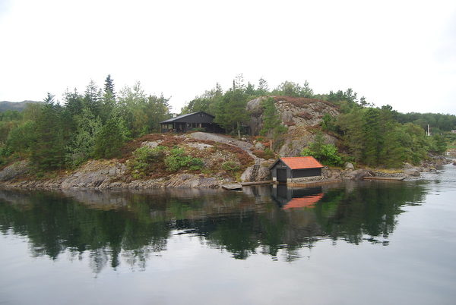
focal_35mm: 27
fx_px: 343
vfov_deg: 48.1
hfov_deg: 67.3
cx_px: 228
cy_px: 152
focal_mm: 18
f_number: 4
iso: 400
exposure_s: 1/200
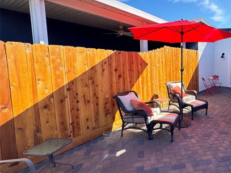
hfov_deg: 69.8
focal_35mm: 22
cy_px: 77
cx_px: 181
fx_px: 147
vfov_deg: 60.9
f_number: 2.2
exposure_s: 1/451
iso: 40
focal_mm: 2.22
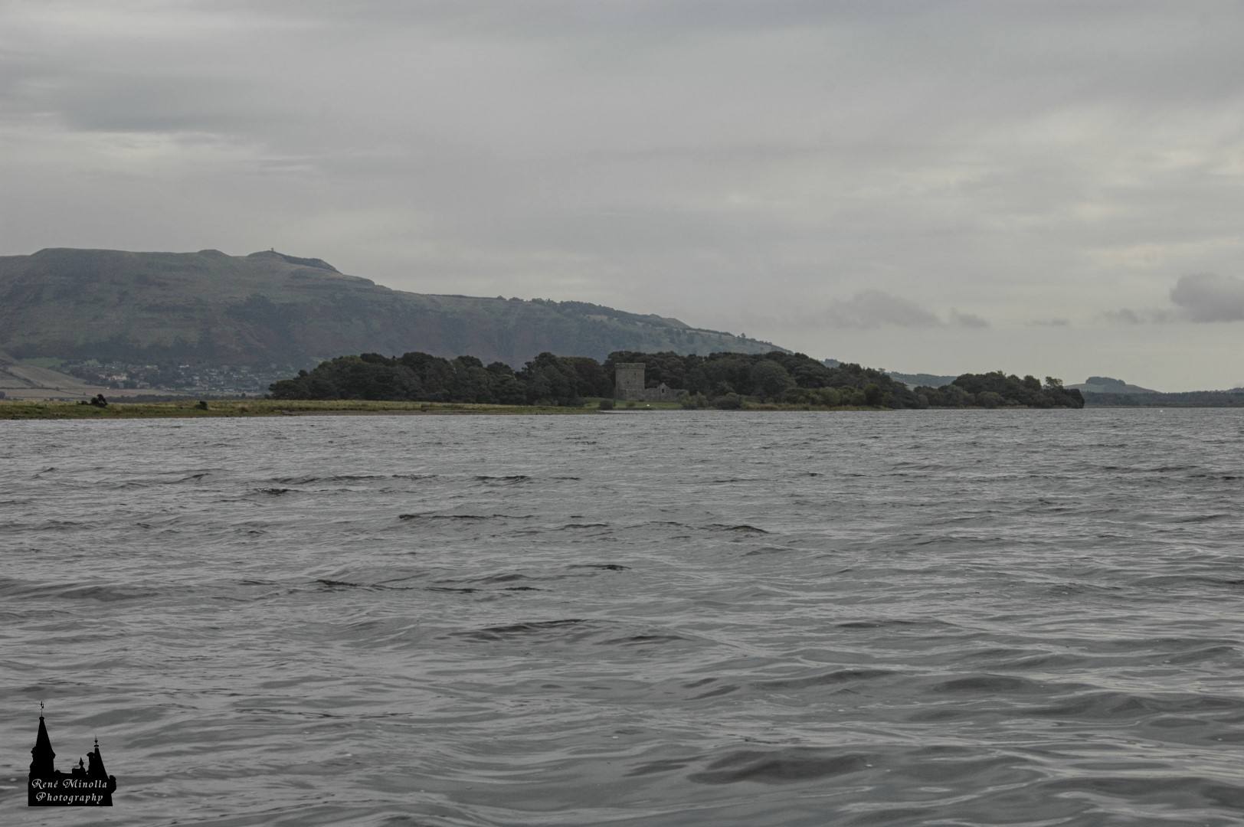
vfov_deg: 17.5
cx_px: 622
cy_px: 414
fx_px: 2693
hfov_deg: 26.0
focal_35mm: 78
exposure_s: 1/320
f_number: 9
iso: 200
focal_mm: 52
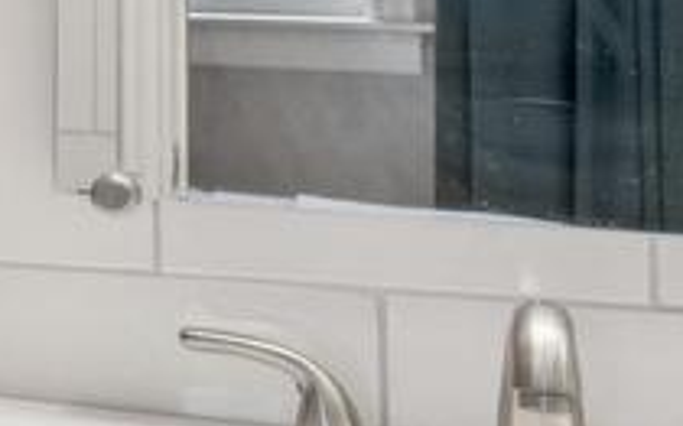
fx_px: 1823
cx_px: -969
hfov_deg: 14.2
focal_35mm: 98
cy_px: -3
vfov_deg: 13.1
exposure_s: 1/5
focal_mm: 14
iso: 320
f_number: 10
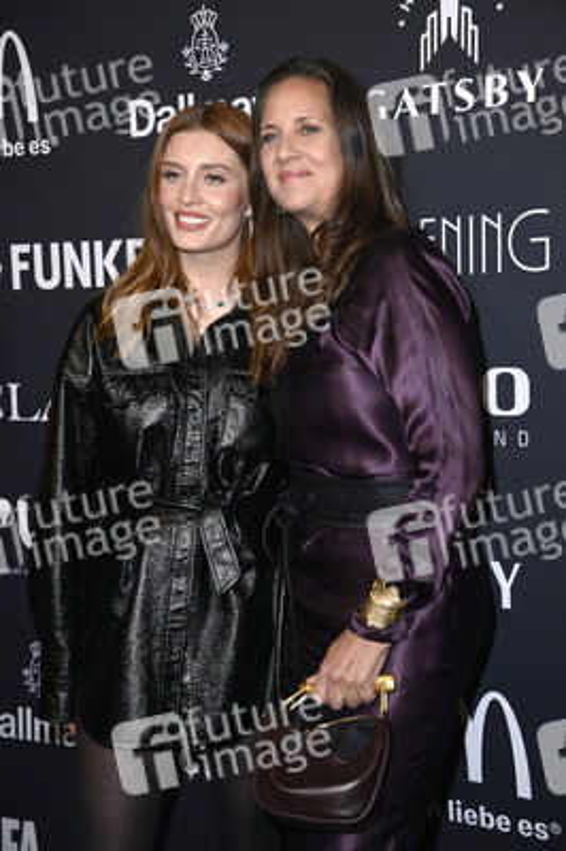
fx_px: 1535
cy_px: 426
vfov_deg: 31.0
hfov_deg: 20.9
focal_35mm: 65
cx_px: 283
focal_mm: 65
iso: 500
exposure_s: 1/250
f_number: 5.6
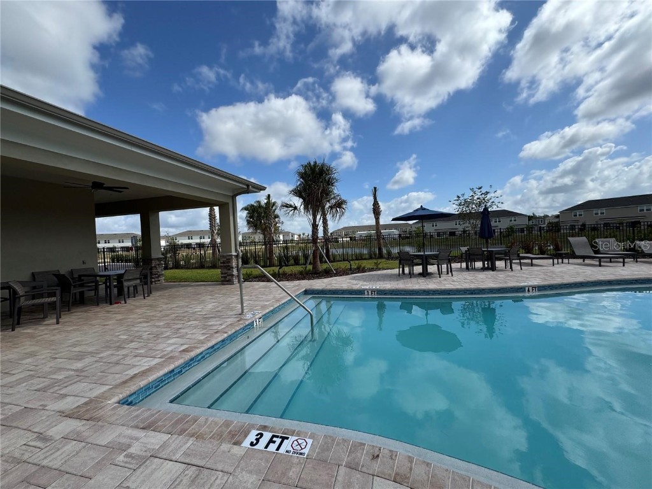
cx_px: 326
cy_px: 244
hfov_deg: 102.1
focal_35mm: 14
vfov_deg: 85.7
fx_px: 264
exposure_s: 1/2674
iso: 50
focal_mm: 2.22
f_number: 2.2
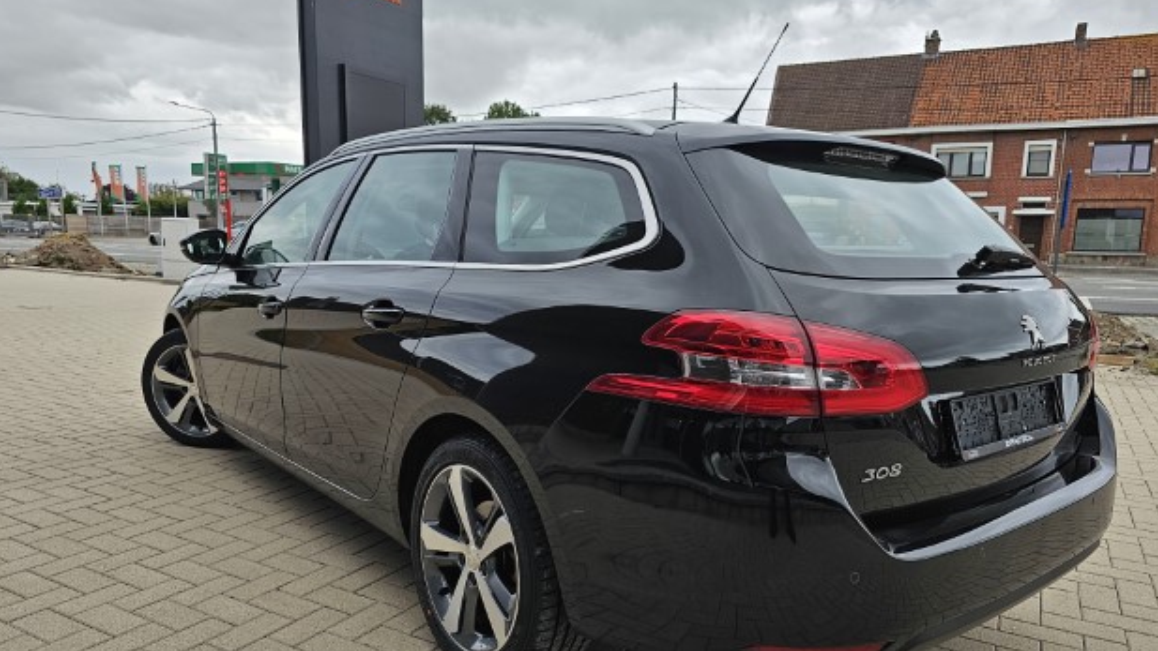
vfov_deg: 44.3
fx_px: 798
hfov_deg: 71.9
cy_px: 368
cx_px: 580
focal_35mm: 26
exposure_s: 1/212
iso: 20
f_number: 1.7
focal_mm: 6.3
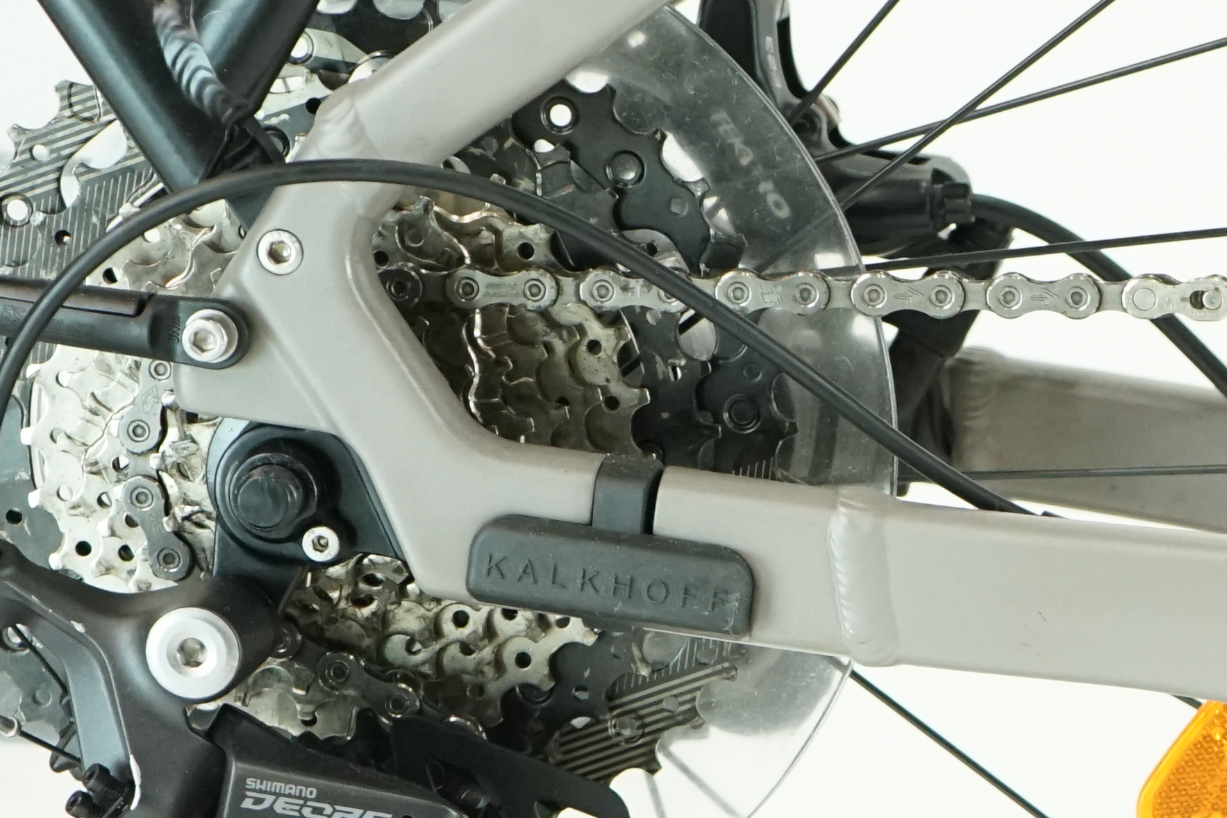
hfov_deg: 11.0
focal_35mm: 180
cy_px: 644
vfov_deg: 7.6
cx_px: 1865
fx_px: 6135
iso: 2000
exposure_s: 1/200
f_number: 5
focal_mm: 53
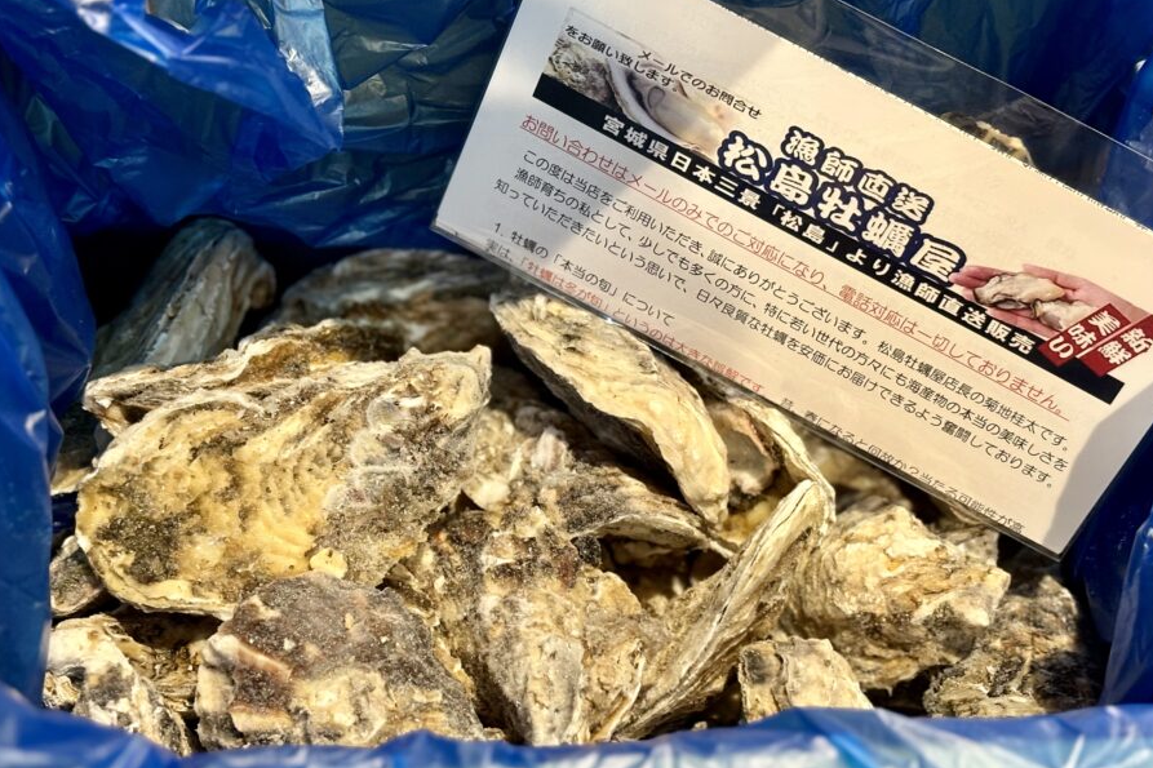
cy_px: 463
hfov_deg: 32.4
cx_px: 553
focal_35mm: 62
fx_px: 1985
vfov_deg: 21.9
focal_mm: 5.96
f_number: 1.6
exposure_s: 1/33
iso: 125
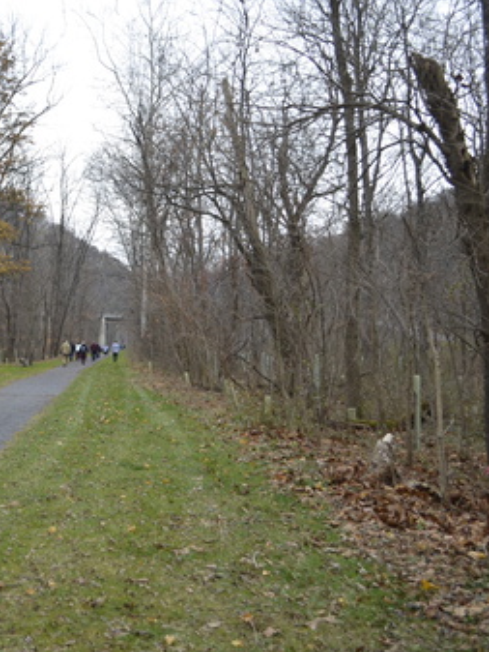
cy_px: 319
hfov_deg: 29.6
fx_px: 885
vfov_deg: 40.4
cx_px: 48
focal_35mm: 47
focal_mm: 20
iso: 640
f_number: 4
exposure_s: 1/125
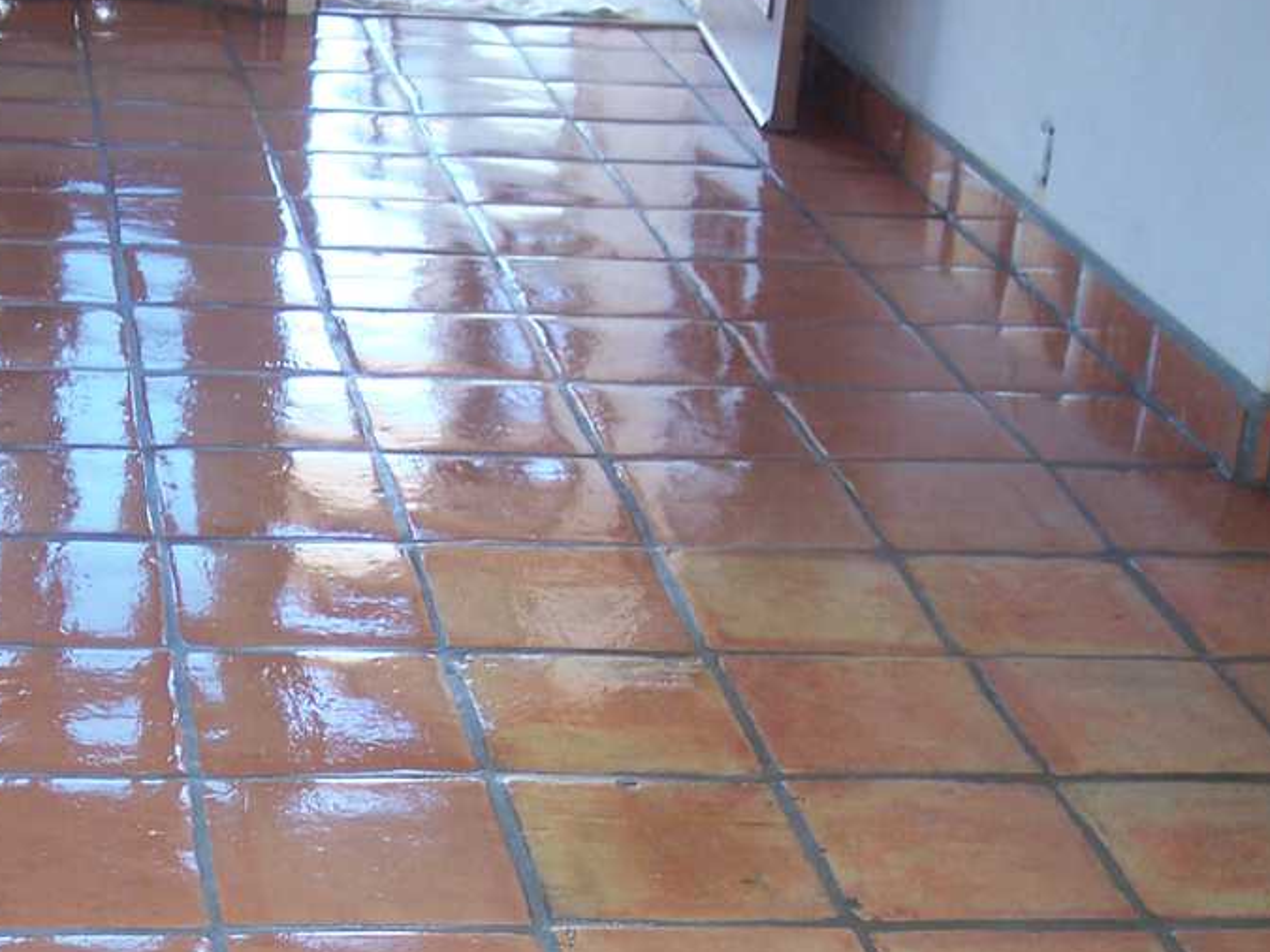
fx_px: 2824
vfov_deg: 18.9
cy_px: 760
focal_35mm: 77
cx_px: 293
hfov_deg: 25.0
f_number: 2.8
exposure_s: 1/60
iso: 140
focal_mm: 8
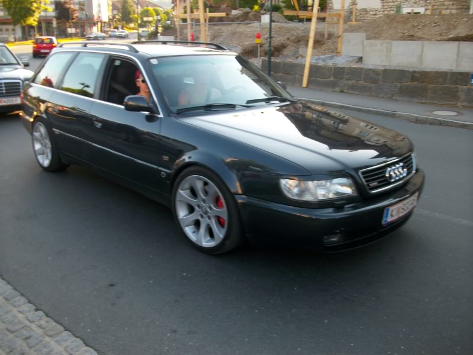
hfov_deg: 54.0
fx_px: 465
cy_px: 178
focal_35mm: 34
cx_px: 236
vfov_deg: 41.8
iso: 80
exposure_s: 1/131
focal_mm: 5.7
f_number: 2.9
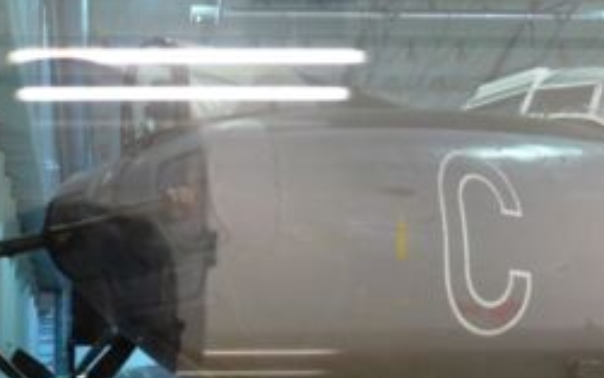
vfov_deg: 17.6
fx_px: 1218
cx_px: 106
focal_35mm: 74
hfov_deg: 27.2
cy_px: 172
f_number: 2.8
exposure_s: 1/13
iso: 200
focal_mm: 7.4
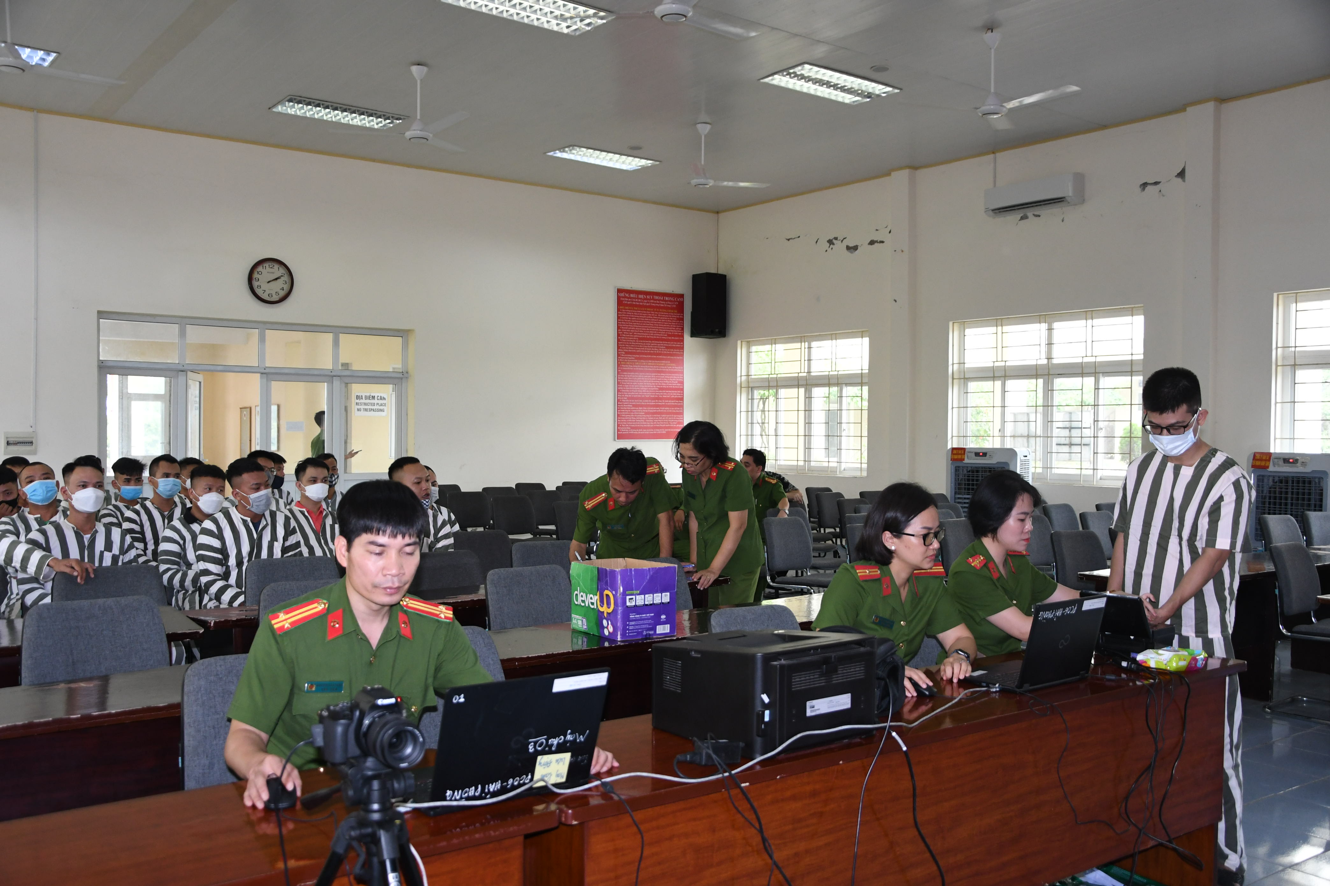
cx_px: 665
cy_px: 443
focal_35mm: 32
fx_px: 1164
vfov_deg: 41.7
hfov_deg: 59.5
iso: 1000
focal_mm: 21
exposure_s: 1/200
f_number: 4
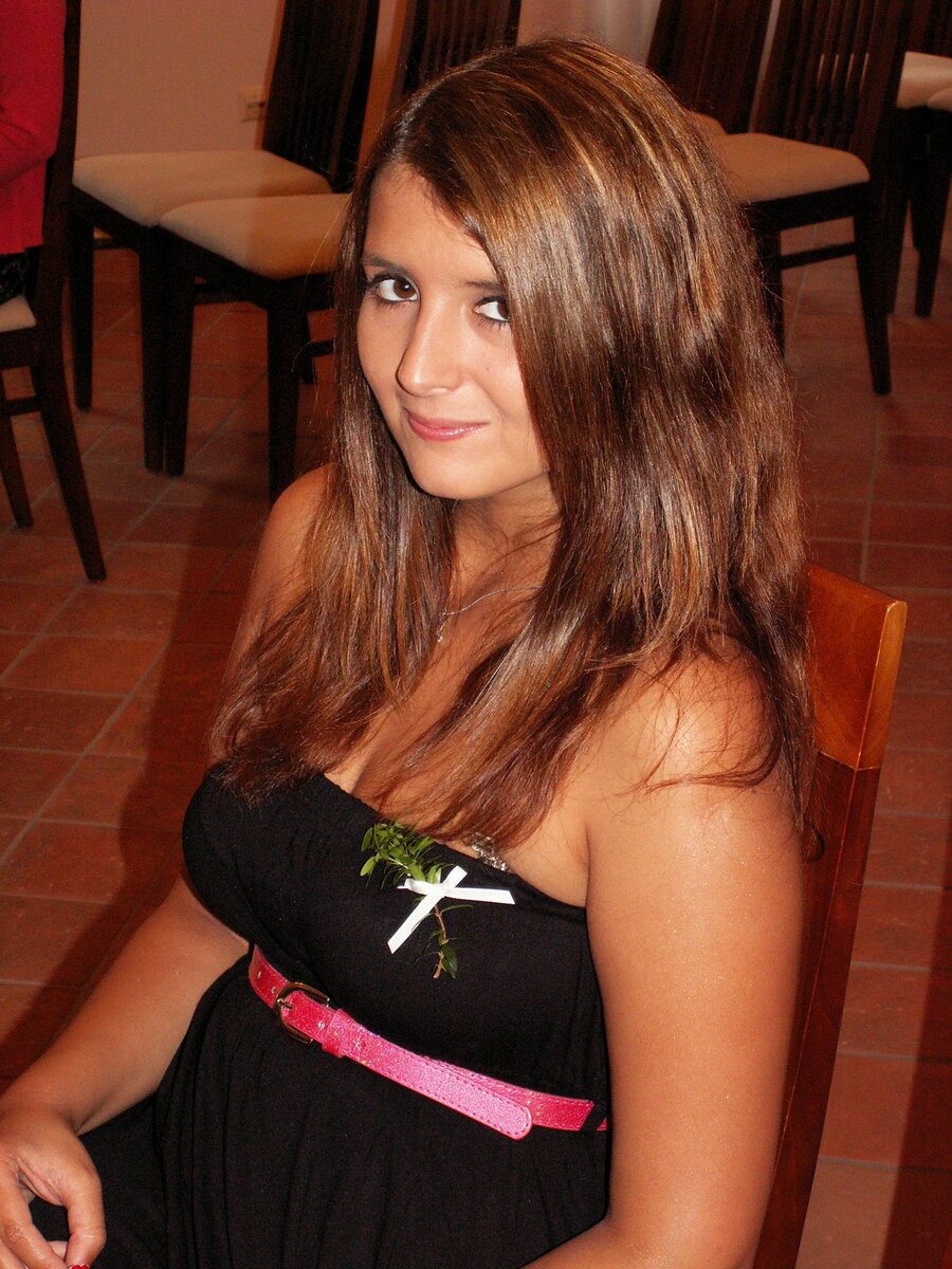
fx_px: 2420
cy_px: 634
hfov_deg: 22.3
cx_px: 476
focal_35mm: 66
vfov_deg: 29.4
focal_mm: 11.09
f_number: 3.2
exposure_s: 1/40
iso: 160
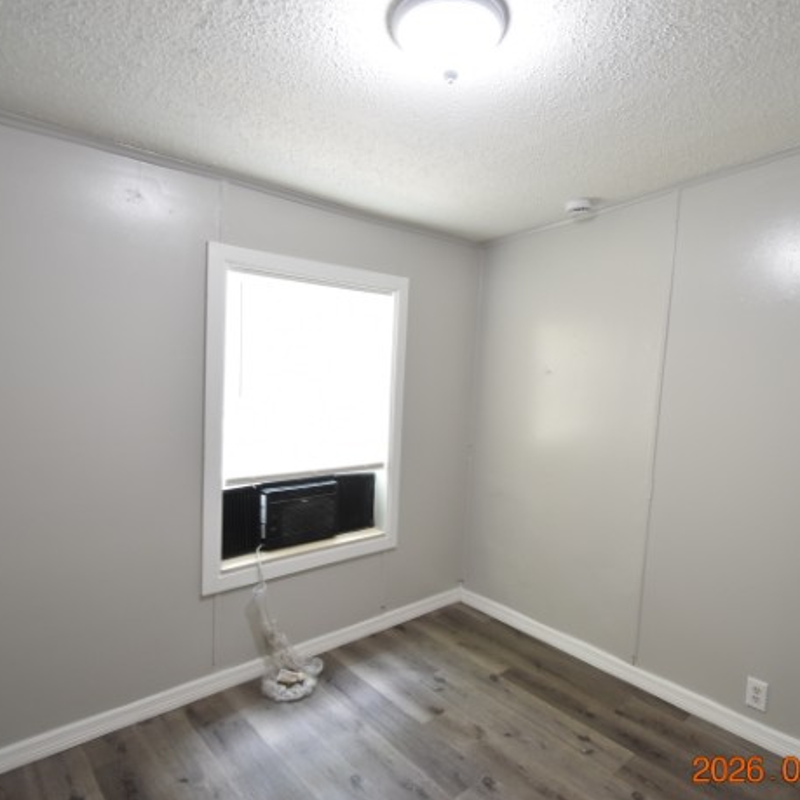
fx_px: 523
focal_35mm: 20
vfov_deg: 74.8
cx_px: 462
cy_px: 415
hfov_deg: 74.3
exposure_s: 1/45
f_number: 3.5
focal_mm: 10
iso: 800
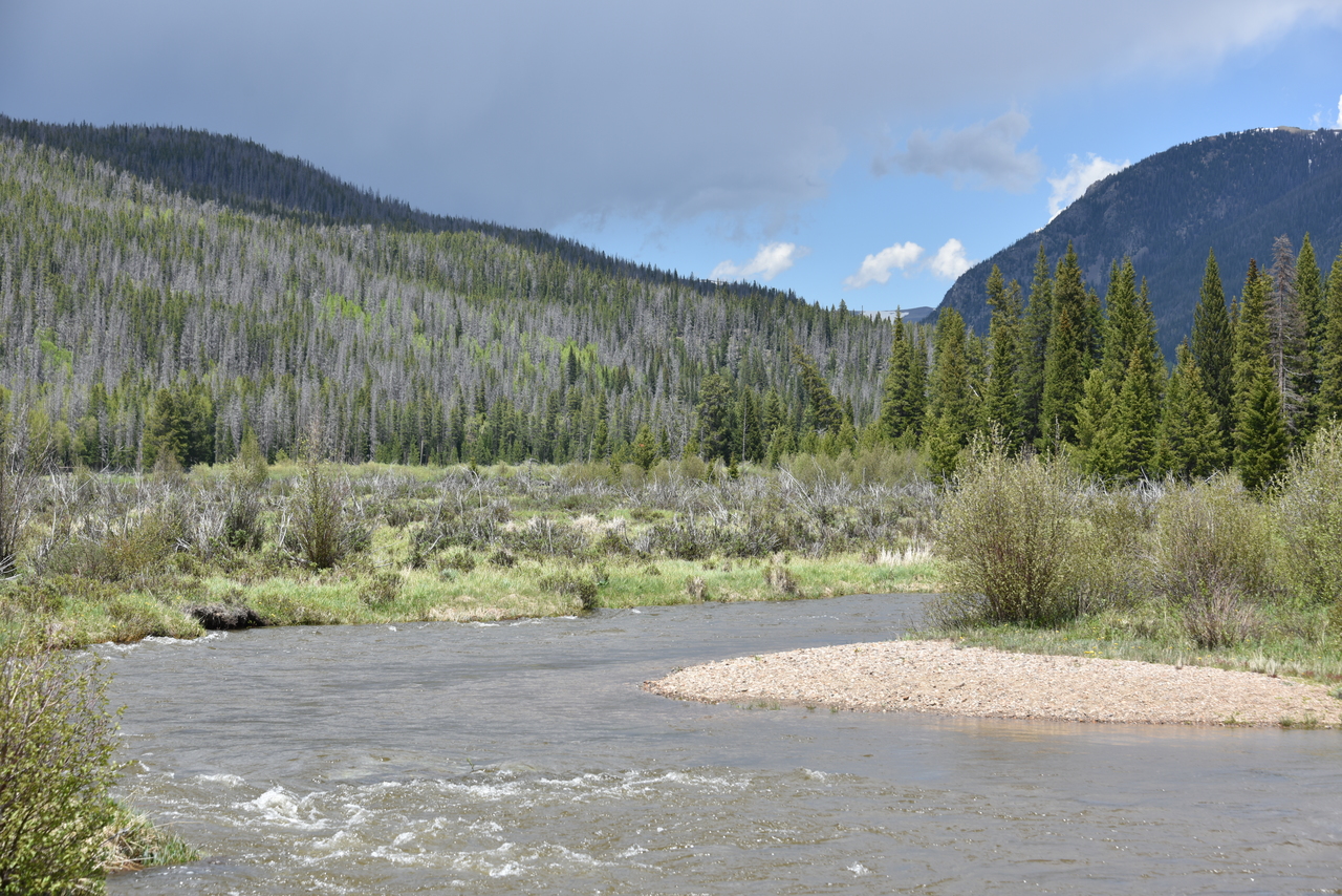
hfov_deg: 24.8
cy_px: 448
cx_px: 671
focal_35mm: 82
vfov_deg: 16.7
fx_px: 3057
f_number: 8
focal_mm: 82
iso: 100
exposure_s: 1/250
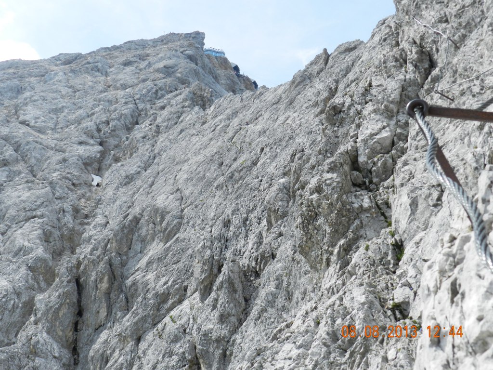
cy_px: 185
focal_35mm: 46
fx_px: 655
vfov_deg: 31.5
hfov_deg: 41.2
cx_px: 246
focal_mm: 8.1
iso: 160
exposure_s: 1/800
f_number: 4.2
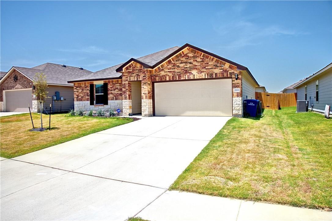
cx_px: 166
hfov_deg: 73.8
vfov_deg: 53.1
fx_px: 221
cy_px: 110
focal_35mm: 24
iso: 160
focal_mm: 16
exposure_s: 1/200
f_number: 9
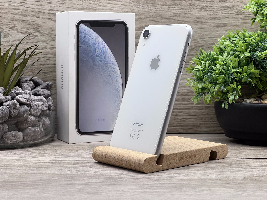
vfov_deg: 19.1
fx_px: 594
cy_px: 100
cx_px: 134
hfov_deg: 25.3
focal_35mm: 77
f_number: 2.8
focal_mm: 9
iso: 64
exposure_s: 1/100
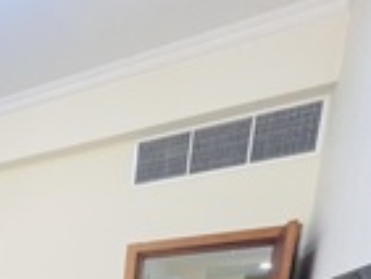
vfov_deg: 24.5
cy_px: 444
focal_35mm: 42
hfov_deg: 29.6
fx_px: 451
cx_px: -170
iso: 160
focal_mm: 1.57
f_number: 1.8
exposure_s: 1/100
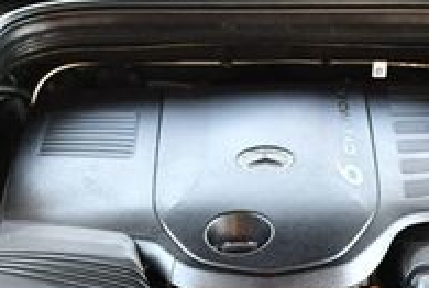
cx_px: 275
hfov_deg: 17.3
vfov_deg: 11.4
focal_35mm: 118
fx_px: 1409
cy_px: 363
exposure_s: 1/160
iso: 800
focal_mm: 18
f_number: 3.5
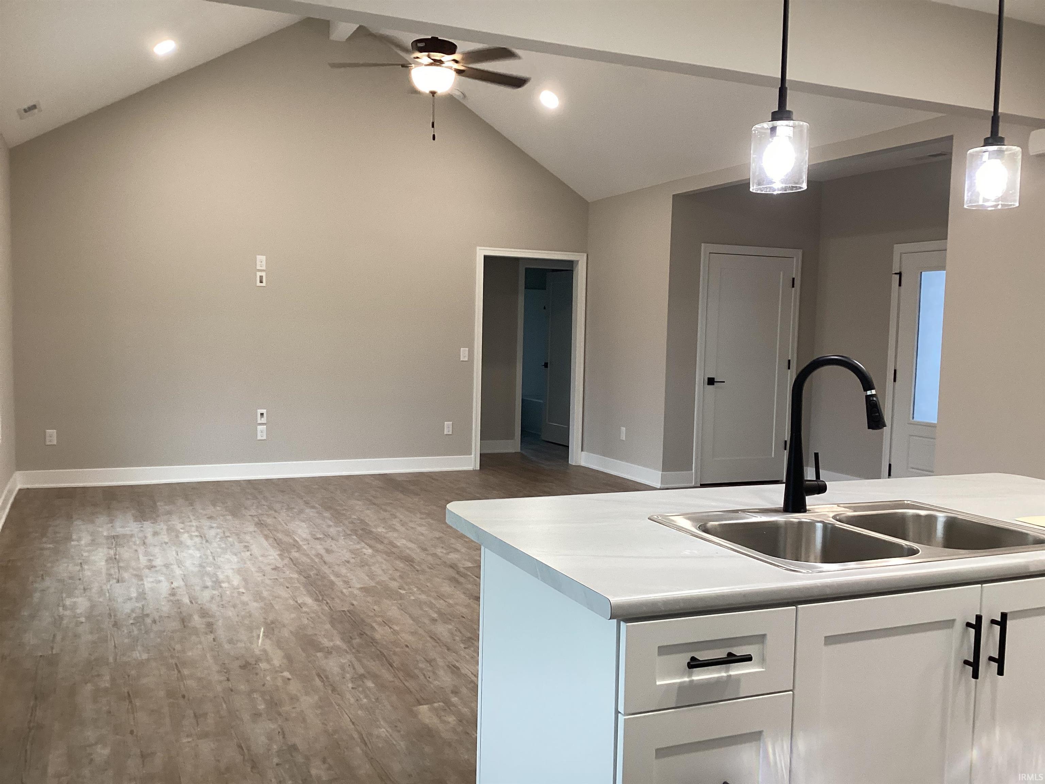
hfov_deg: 58.4
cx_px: 522
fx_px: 936
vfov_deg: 45.4
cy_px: 392
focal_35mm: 31
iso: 125
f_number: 2.4
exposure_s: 1/60
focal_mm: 3.3
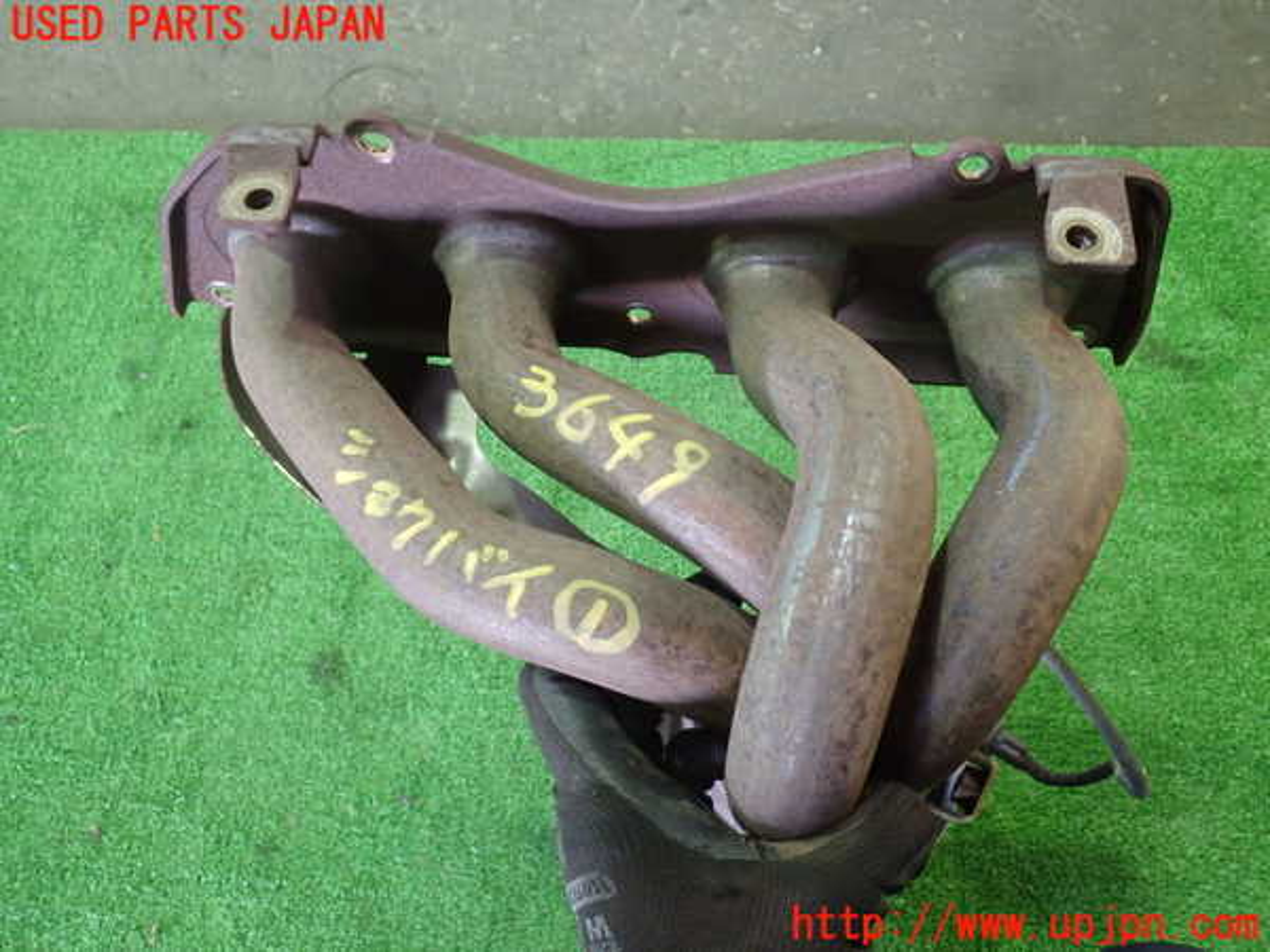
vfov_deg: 46.8
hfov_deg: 60.0
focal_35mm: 30
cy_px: 476
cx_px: 635
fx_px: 1101
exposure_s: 1/30
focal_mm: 5.4
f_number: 2.3
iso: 640
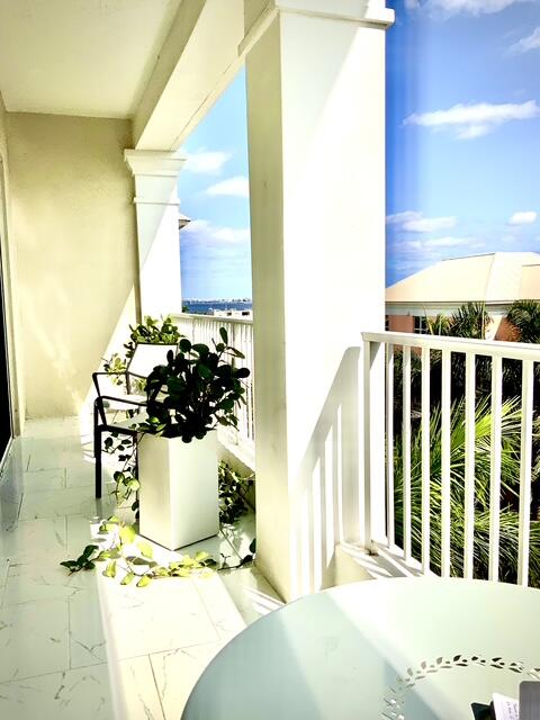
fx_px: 603
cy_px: 360
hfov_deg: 48.2
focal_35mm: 29
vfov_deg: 61.7
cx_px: 270
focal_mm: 3
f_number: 1.8
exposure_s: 1/5814
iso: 20
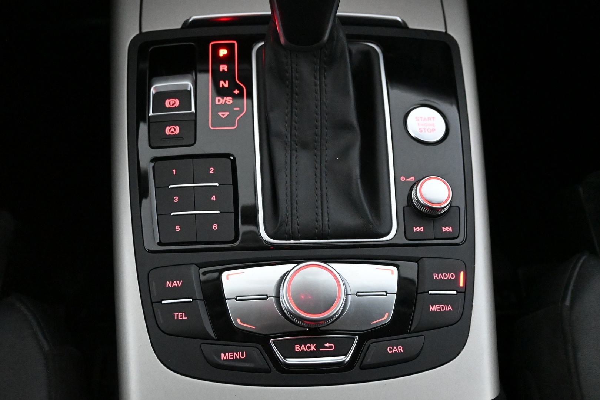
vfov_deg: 38.4
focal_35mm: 34
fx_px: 575
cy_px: 200
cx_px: 300
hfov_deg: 55.1
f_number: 4.2
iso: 11400
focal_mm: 23
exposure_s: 1/60
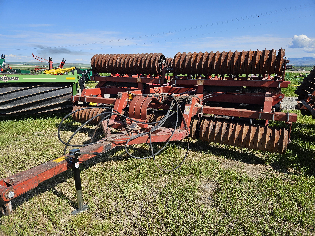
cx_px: 158
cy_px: 118
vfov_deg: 58.9
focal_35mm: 23
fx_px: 209
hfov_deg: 73.9
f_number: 1.8
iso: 25
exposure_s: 1/1854
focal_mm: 5.4
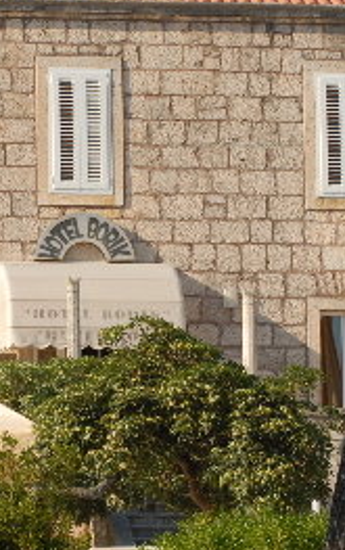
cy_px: 295
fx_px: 5581
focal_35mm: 372
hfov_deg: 3.5
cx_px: 65
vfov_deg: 5.6
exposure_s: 1/180
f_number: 6.7
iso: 100
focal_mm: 80
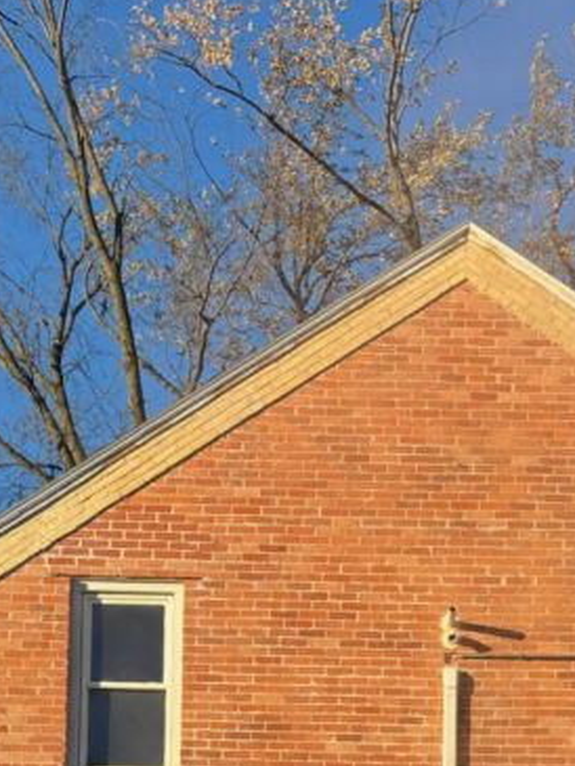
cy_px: 913
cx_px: 311
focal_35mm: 73
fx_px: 1616
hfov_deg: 20.2
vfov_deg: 24.3
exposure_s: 1/2398
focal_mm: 5.96
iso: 50
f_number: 1.6
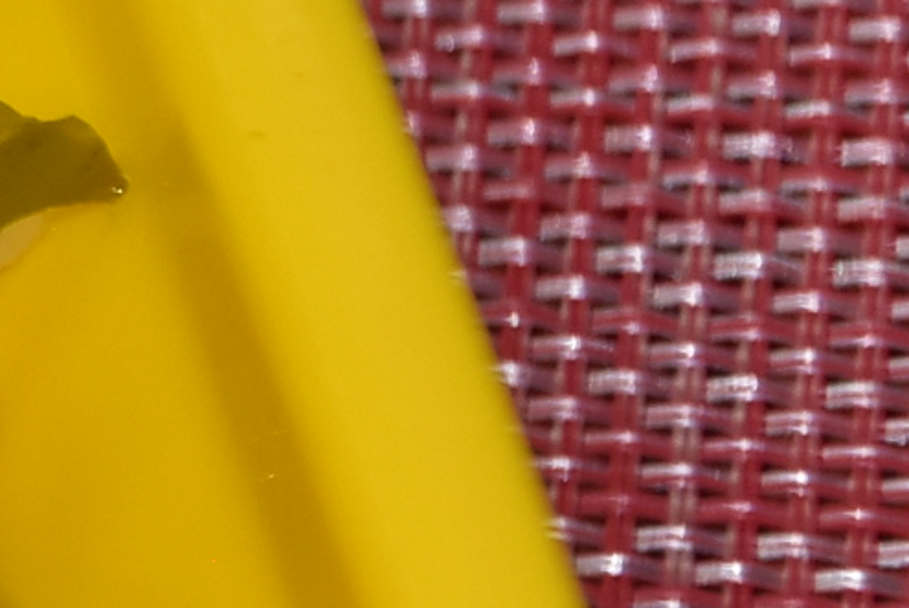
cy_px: 327
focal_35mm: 1089
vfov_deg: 1.3
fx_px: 27521
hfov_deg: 1.9
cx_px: -1568
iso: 400
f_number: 6
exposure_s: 1/100
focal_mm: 120
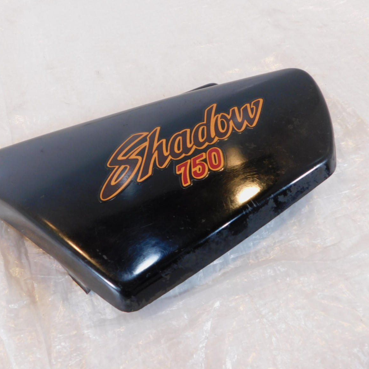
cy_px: 179
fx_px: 338
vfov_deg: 57.3
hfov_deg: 57.1
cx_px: 160
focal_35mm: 28
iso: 180
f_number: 3
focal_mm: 4
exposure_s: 1/30
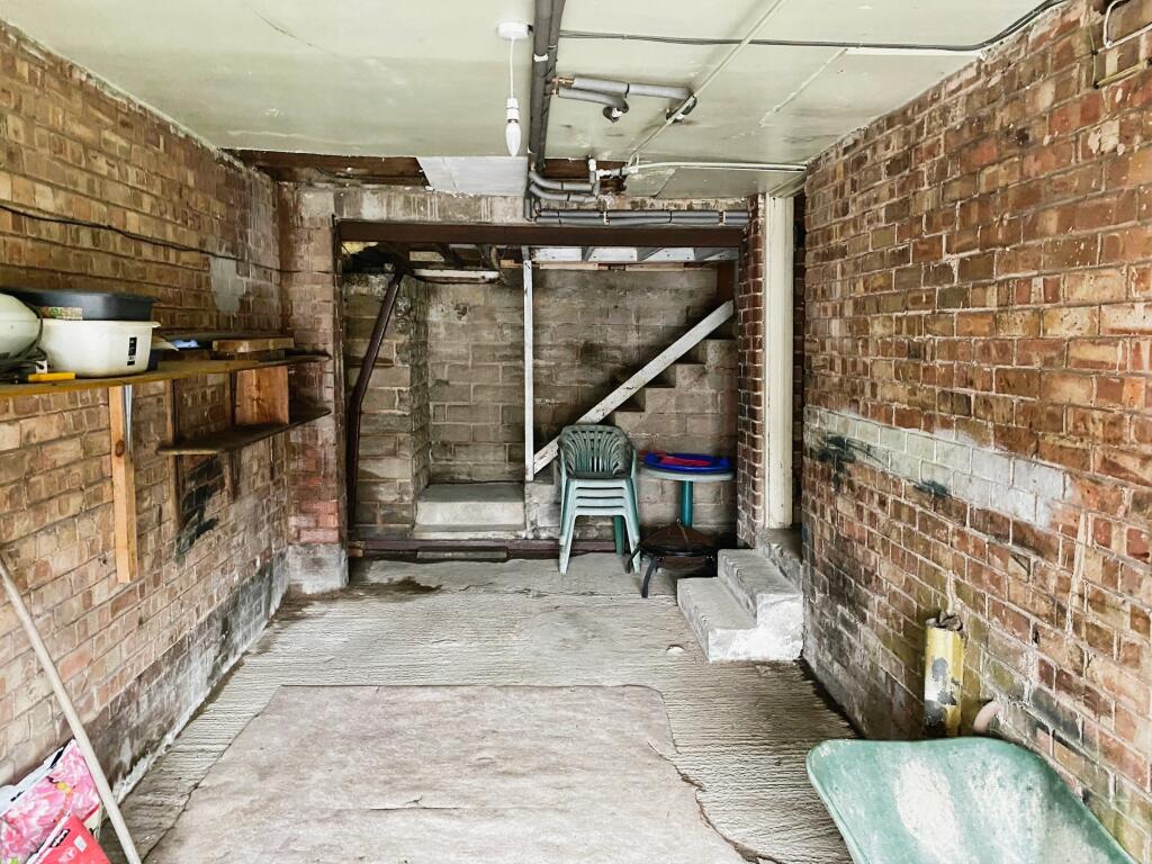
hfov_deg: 67.3
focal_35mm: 26
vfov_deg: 53.1
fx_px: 865
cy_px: 432
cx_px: 576
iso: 640
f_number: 1.8
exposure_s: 1/30
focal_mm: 4.25
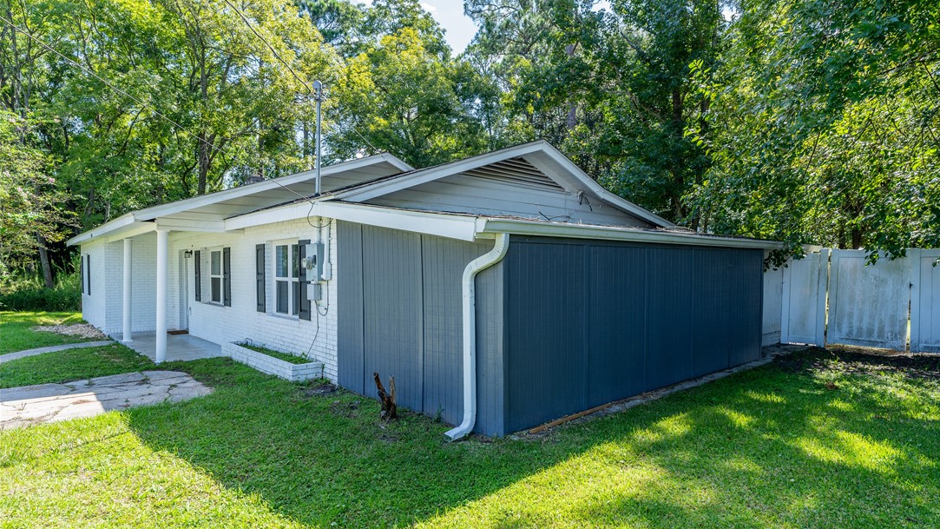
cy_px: 279
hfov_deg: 83.8
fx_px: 523
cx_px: 470
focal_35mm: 21
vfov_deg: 53.6
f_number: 5.6
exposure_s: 1/100
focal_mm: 20
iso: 100
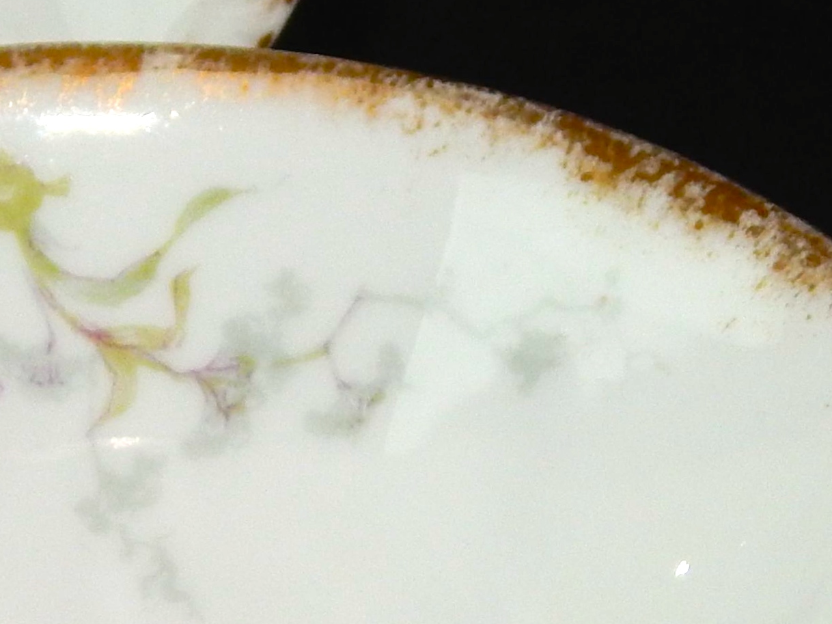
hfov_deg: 8.8
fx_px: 5383
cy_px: 700
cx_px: 39
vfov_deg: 6.6
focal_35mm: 224
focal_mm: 10.9
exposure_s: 1/30
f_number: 7.9
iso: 200
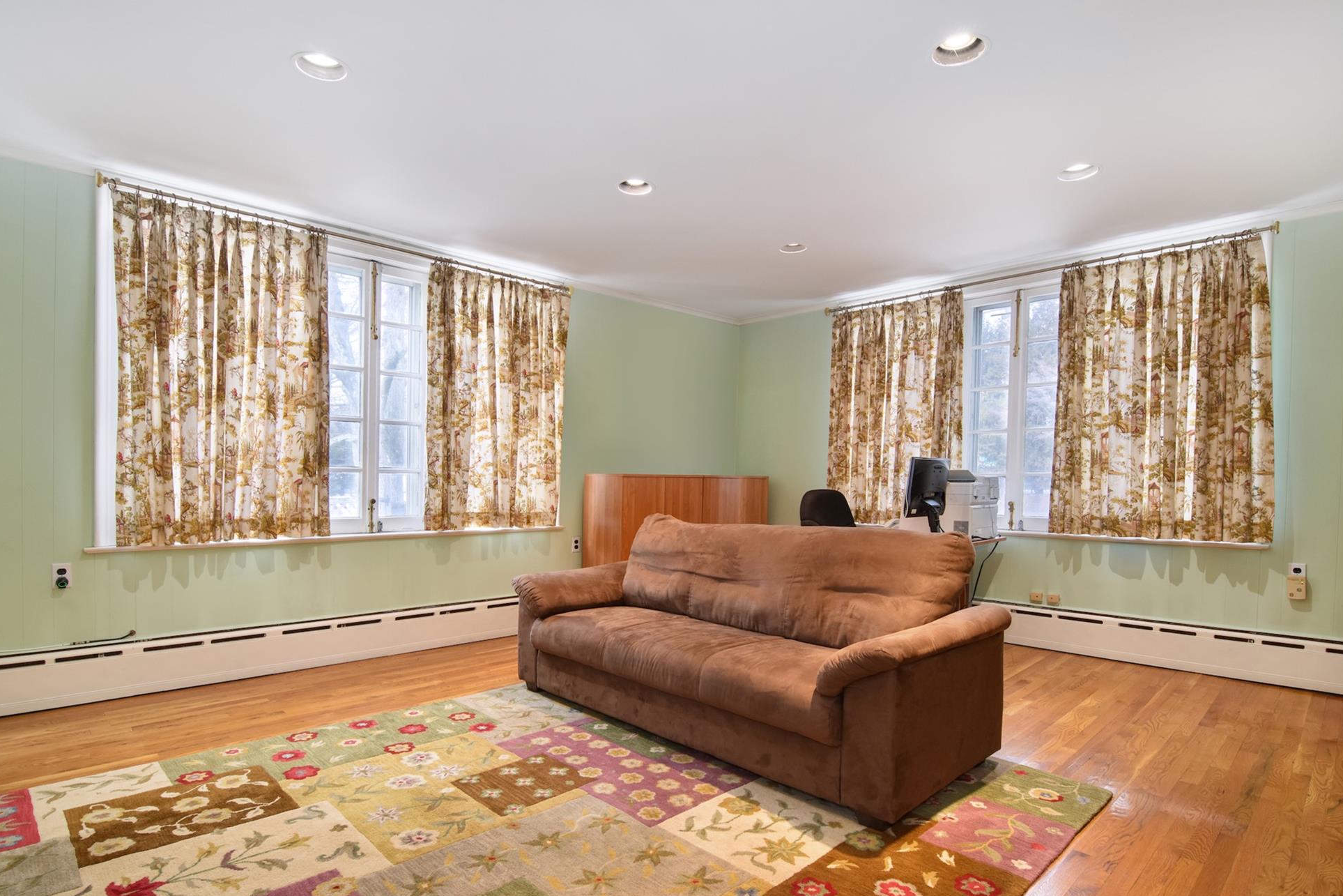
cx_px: 650
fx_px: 654
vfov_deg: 68.8
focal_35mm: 18
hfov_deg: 91.5
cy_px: 459
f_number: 8
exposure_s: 1/40
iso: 640
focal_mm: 11
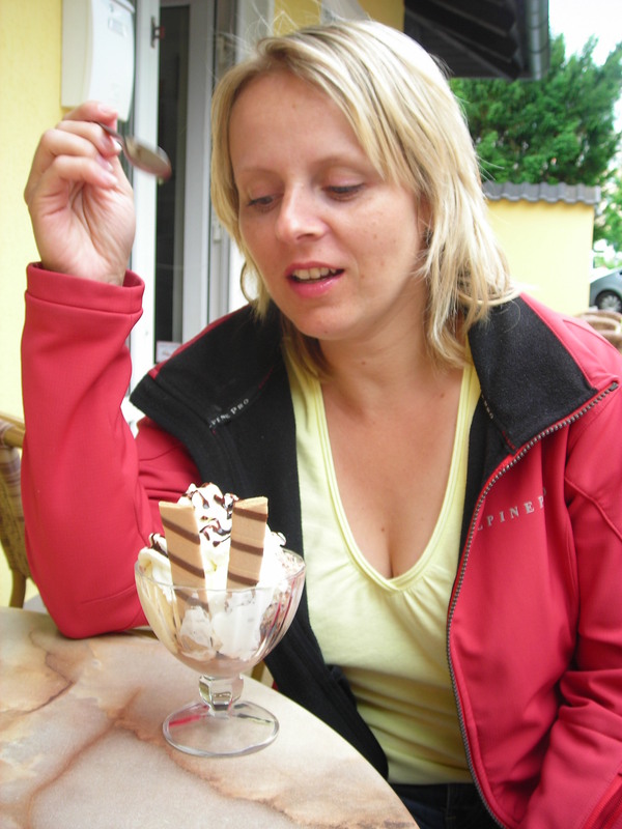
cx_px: 311
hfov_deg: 35.1
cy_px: 414
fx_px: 982
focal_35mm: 41
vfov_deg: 45.8
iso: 50
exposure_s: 1/36.6
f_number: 3.3
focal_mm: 6.8
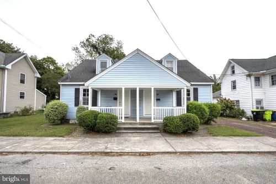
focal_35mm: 16
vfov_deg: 75.6
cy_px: 92
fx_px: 119
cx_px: 138
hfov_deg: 98.5
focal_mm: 15.5
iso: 160
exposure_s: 1/100
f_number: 7.1
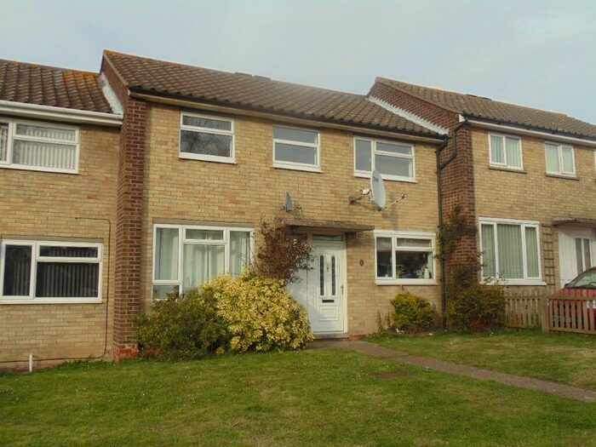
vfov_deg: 41.8
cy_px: 224
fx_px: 585
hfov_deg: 54.0
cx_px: 298
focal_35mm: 34
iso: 80
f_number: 3.4
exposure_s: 1/320
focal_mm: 6.2
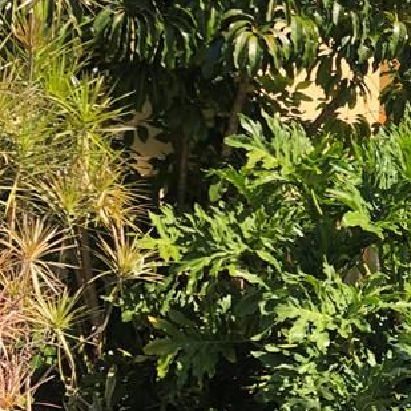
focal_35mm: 82
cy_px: 164
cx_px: 636
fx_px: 1101
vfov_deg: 21.1
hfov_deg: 18.5
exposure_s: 1/615
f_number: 1.8
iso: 20
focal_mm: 4
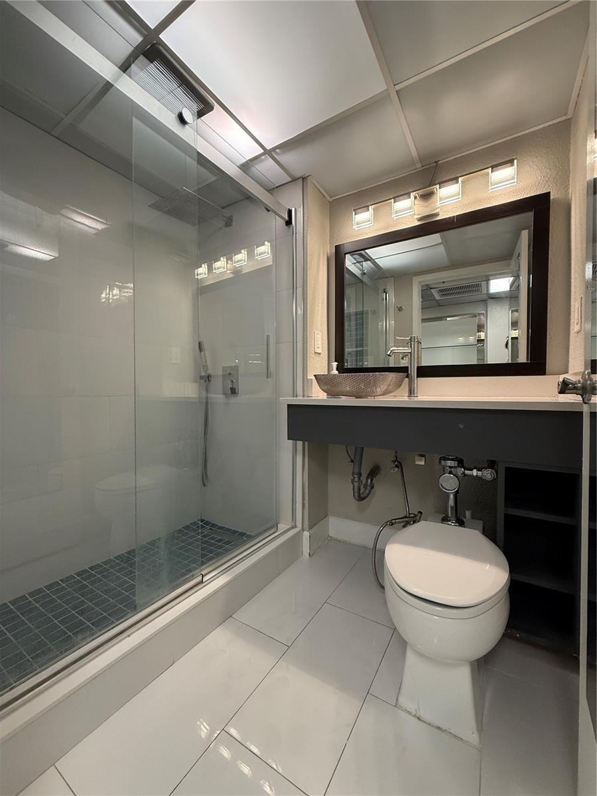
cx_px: 298
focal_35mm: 14
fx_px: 322
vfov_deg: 102.1
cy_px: 398
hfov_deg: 85.7
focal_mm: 2.22
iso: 250
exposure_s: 1/120
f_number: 2.2
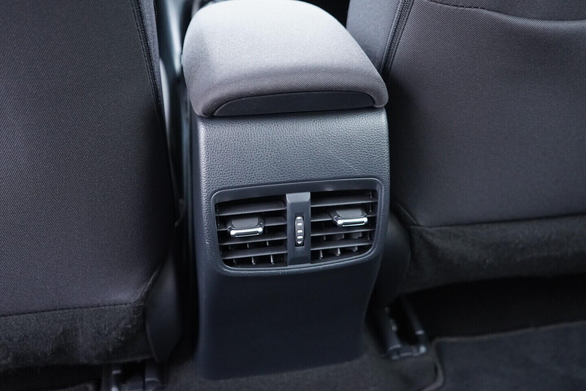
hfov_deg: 53.1
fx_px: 586
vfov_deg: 36.9
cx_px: 293
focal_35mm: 36
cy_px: 196
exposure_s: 1/40
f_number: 2.8
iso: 2000
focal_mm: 24
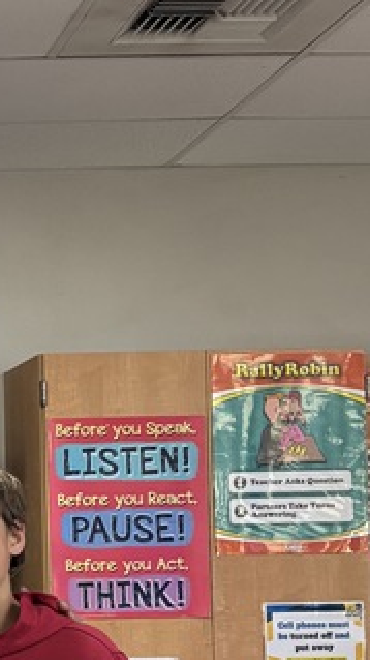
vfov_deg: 23.2
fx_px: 1590
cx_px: -223
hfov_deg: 12.5
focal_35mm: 91
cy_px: 497
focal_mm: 5.96
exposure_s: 1/60
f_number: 1.6
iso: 320
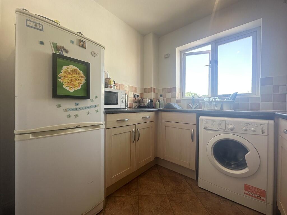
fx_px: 116
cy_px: 108
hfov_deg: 102.1
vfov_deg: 85.7
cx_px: 144
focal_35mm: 14
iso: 40
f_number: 2.2
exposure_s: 1/99
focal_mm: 2.22
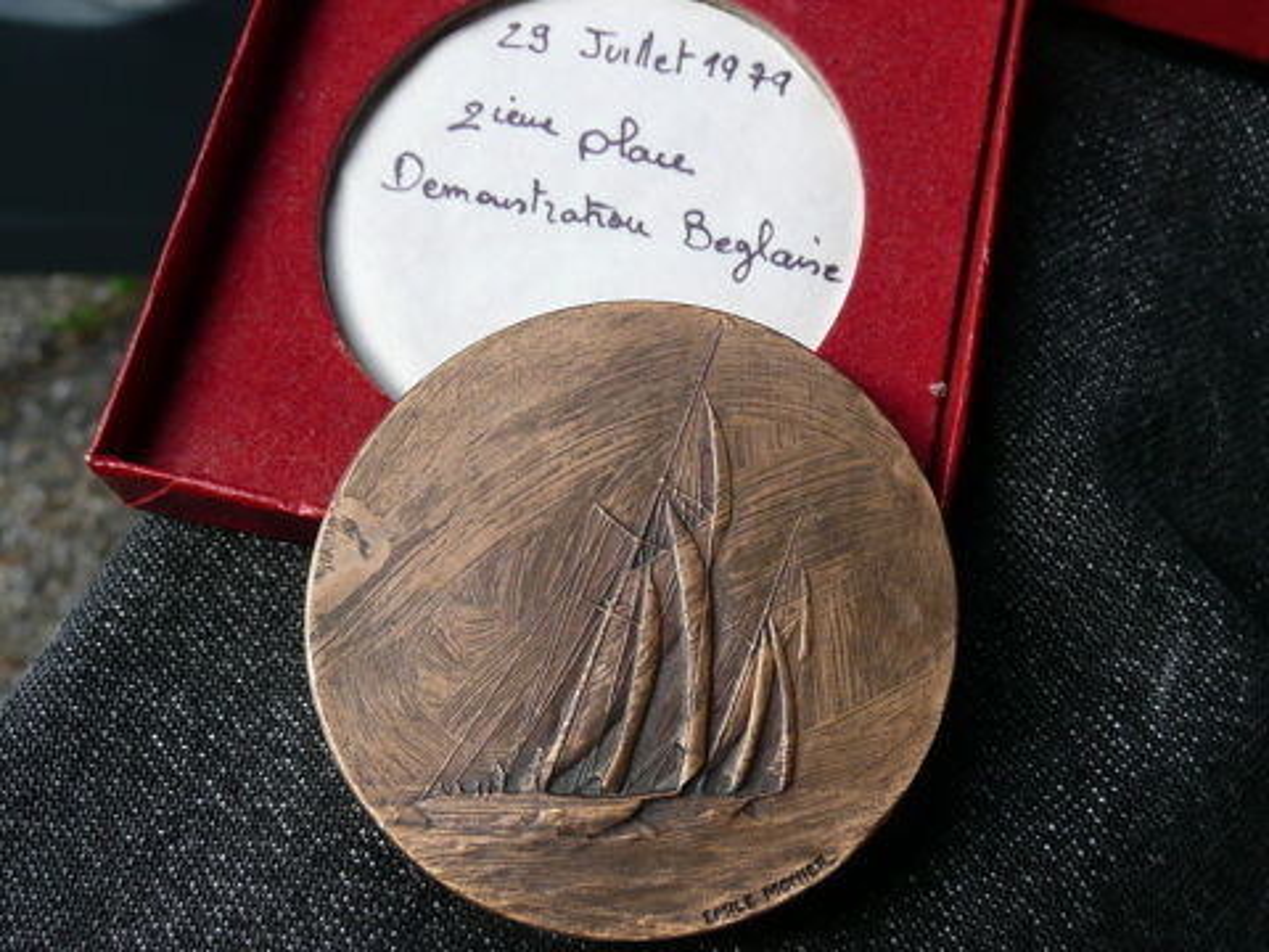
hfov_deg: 49.0
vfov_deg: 37.7
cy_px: 476
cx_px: 634
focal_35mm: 38
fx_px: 1393
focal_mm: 5.2
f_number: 3.5
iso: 100
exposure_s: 1/250
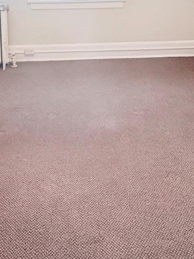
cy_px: 6
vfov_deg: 42.1
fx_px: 292
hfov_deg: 36.6
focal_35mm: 39
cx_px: 76
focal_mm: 2.22
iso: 320
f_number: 2.2
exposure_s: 1/120
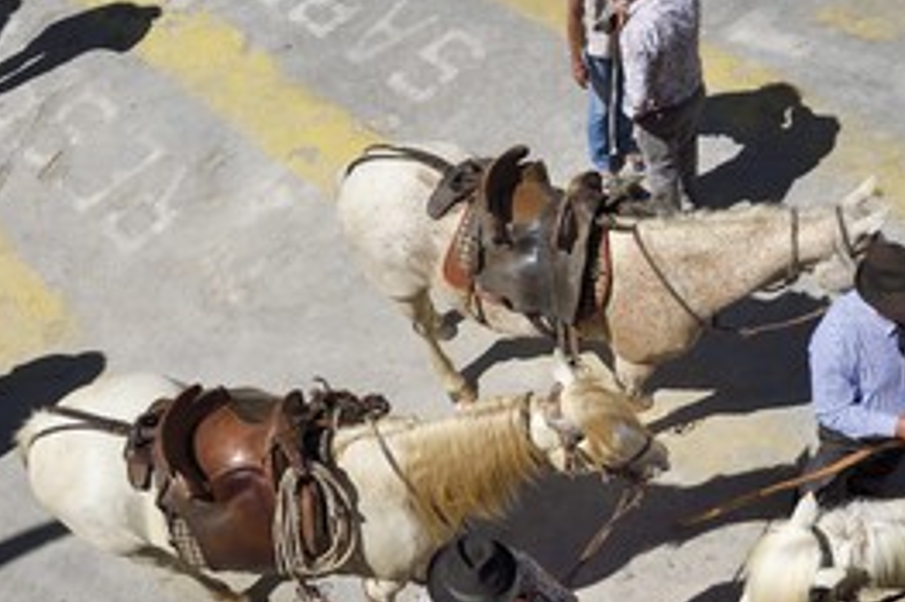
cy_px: 303
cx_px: 712
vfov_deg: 28.0
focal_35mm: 48
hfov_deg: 39.6
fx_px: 1206
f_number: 16
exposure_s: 1/320
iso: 200
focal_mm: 30
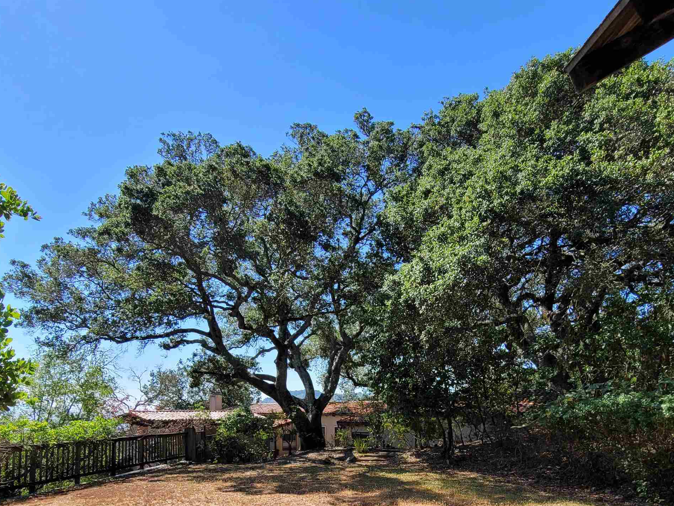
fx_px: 409
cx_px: 341
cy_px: 406
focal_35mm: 21
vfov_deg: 58.5
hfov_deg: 79.0
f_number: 2.2
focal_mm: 2.2
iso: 64
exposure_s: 1/1073
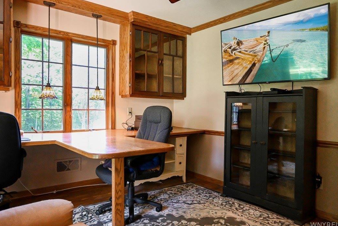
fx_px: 249
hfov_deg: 68.3
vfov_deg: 48.7
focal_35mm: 27
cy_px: 113
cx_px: 167
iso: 2800
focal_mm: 17
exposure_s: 1/125
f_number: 3.5
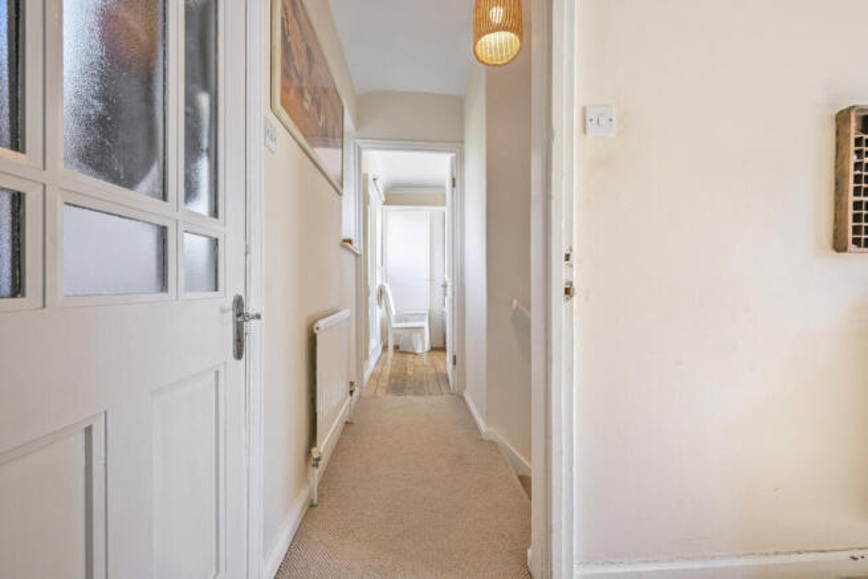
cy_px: 290
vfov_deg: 81.2
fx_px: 338
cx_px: 434
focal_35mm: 14
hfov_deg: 104.2
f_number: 11
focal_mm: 14
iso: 64
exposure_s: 1/15
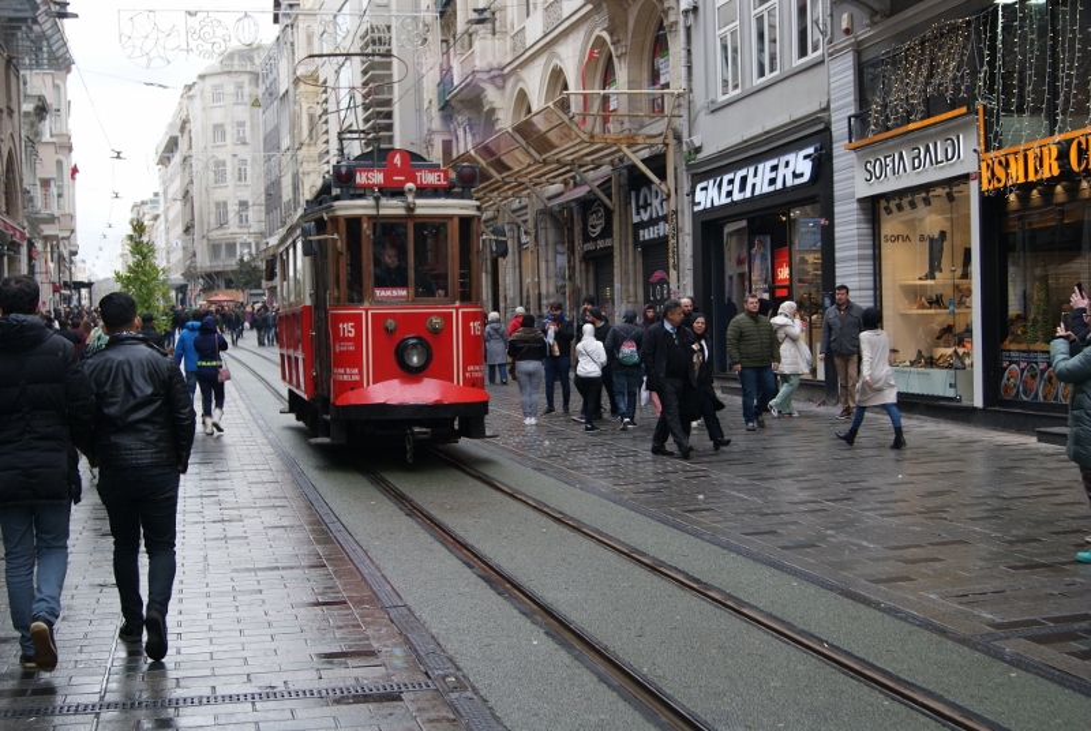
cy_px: 366
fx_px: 1366
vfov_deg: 30.0
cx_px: 546
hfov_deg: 43.5
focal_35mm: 45
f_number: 5.6
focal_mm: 30
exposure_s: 1/80
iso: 100
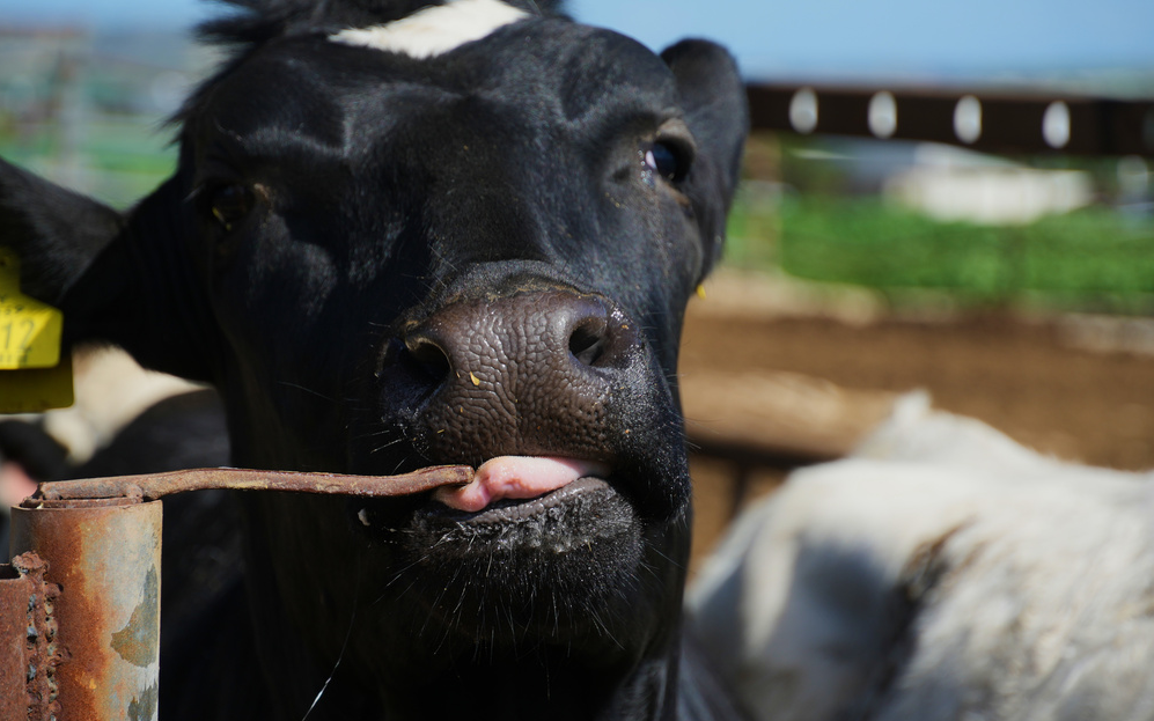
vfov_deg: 8.5
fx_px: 4875
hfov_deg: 13.5
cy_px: 340
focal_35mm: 155
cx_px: 580
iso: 100
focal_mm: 99
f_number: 5.6
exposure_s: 1/500
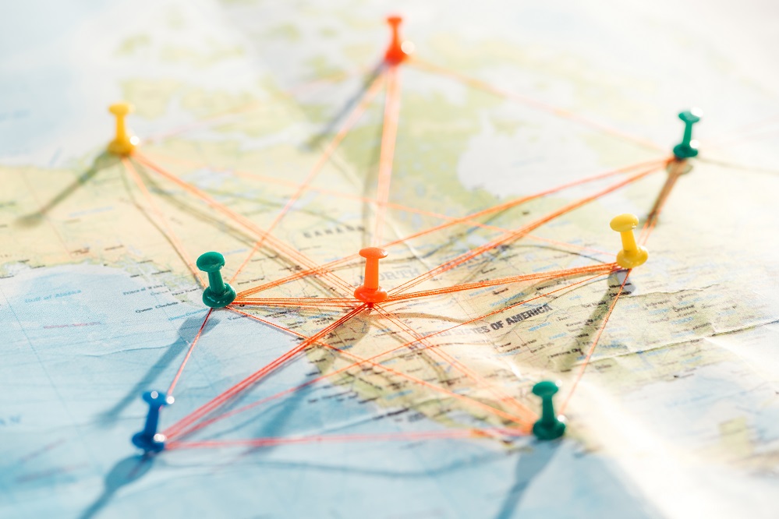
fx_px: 2272
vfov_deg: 13.0
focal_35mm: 105
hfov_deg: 19.5
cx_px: 390
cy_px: 260
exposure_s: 1/8
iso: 500
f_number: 7.1
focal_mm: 105
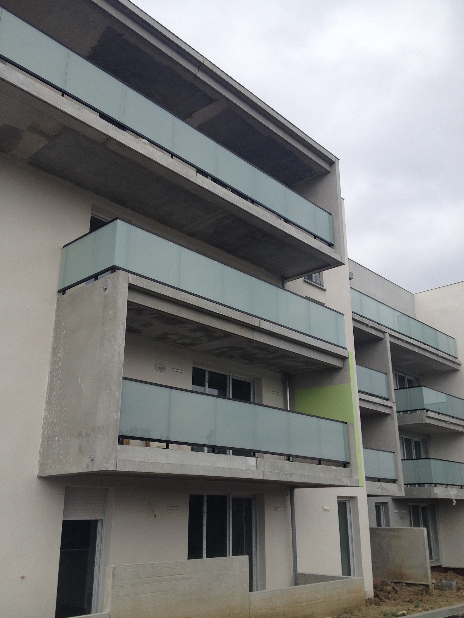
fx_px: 626
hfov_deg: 40.7
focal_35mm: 35
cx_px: 232
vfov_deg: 52.6
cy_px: 309
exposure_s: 1/406
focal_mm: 4.28
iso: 50
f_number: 2.4
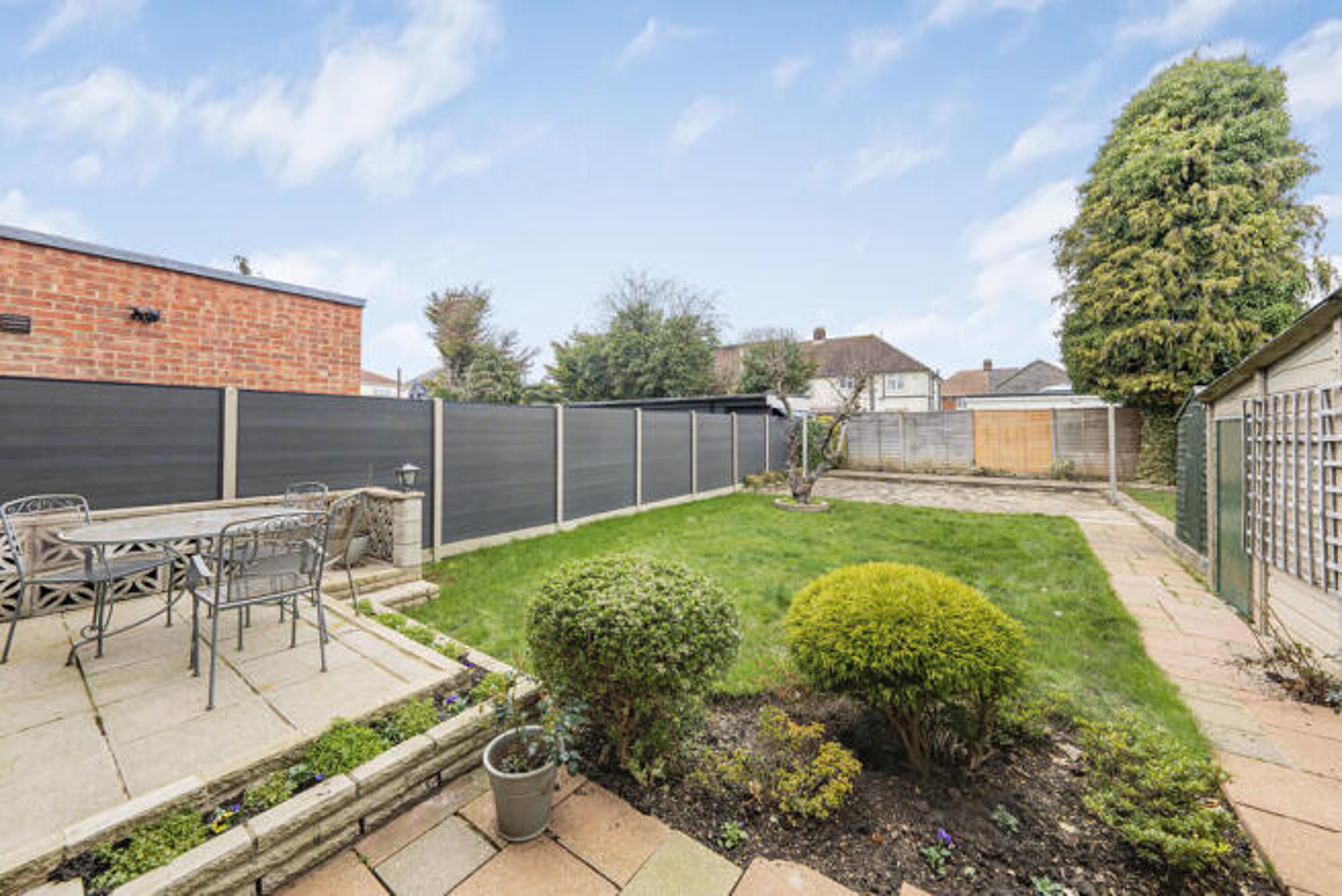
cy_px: 448
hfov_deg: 112.6
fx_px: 447
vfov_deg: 90.0
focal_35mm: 12
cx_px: 671
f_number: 9
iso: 320
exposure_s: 1/80
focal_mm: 12
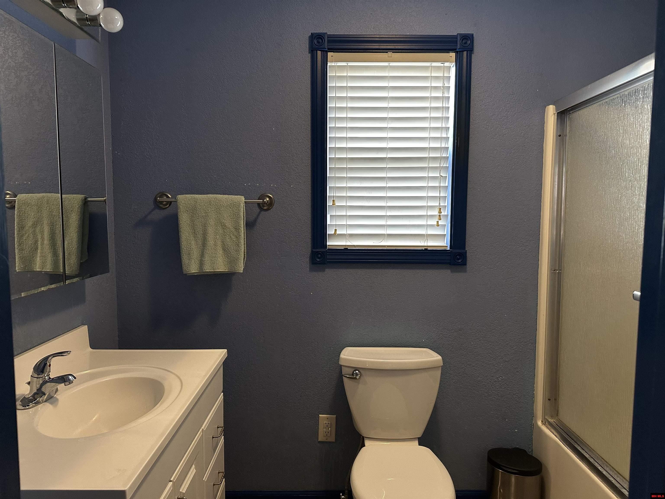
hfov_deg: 71.6
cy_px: 250
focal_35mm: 24
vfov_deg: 56.8
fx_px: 461
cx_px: 332
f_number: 1.78
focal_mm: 6.86
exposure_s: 1/60
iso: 160
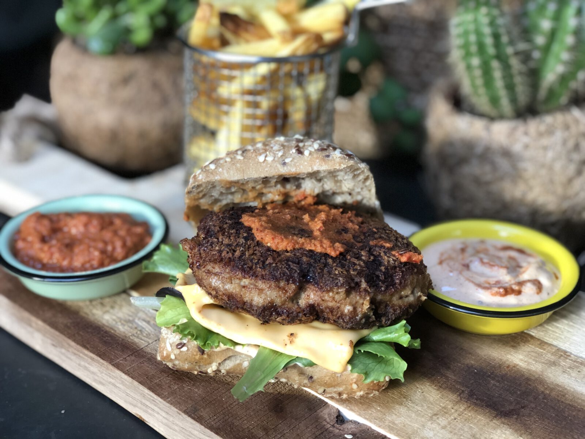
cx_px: 292
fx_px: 963
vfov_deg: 25.7
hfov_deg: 33.8
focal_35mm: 57
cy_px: 220
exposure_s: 1/33
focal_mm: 6.6
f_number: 2.8
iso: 160
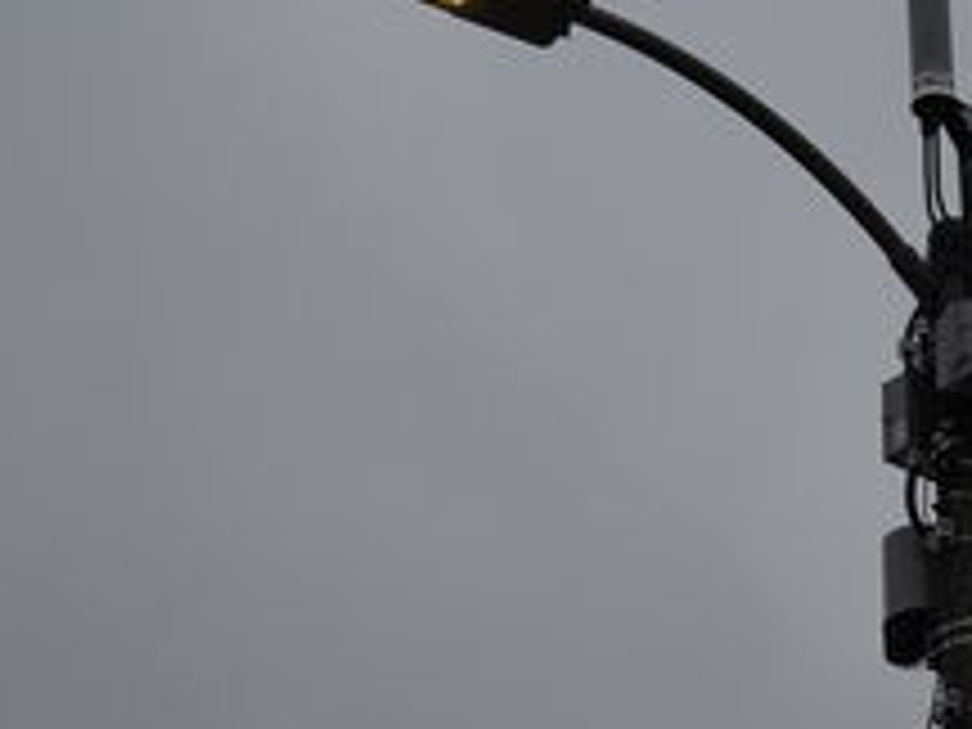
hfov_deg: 14.1
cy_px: 310
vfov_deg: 10.7
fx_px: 3903
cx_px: 878
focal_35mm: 139
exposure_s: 1/500
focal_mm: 12.87
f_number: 5
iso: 80
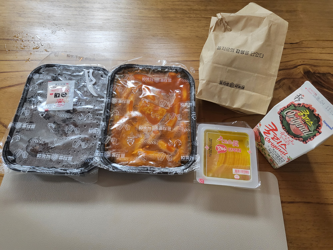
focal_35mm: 26
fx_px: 250
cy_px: 125
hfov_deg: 67.3
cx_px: 166
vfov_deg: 53.1
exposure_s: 1/120
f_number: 1.8
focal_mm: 4.25
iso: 200
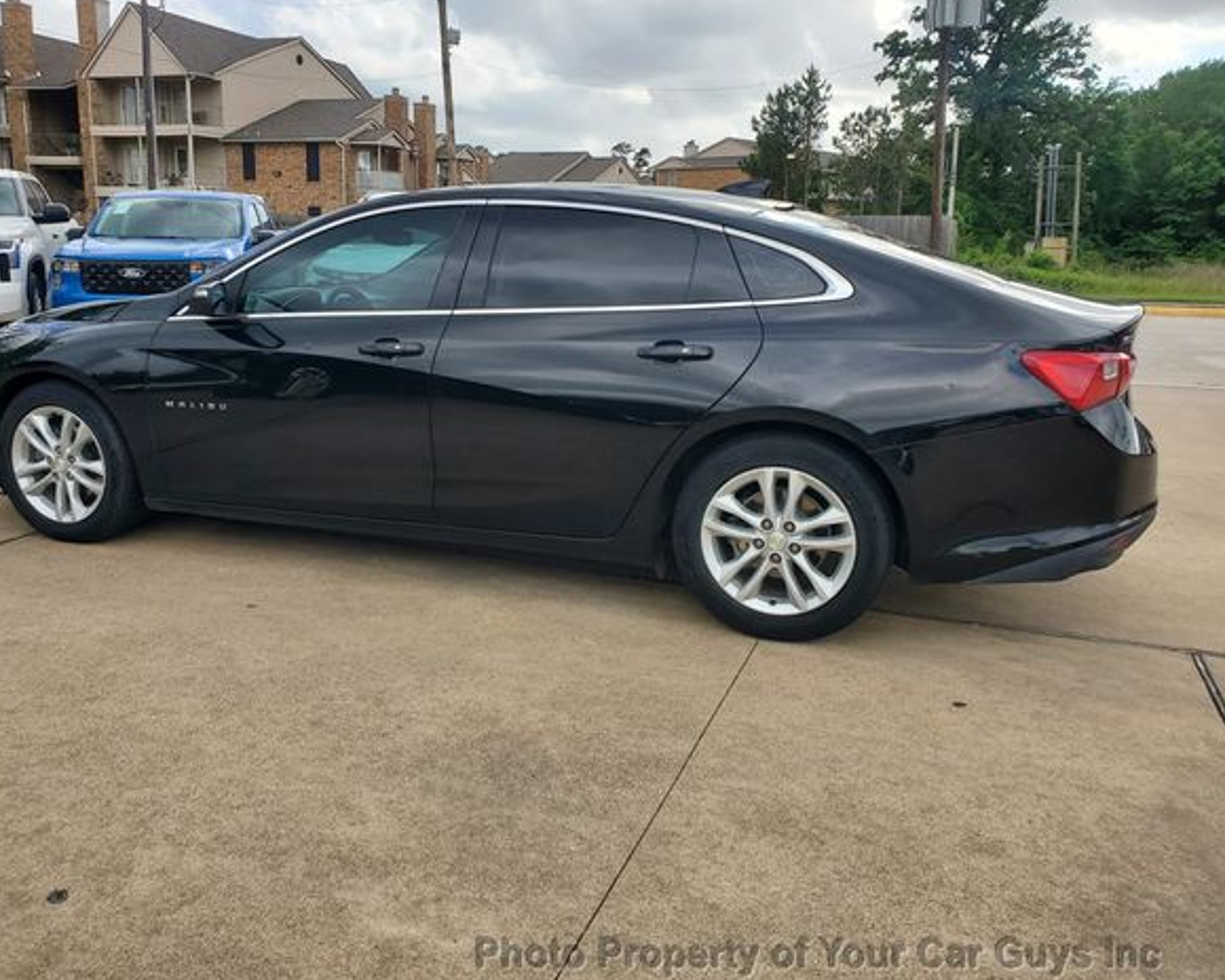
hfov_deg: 62.1
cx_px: 555
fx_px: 1015
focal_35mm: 28
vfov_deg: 51.5
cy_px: 492
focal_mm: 4.3
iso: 50
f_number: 2.4
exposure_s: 1/779
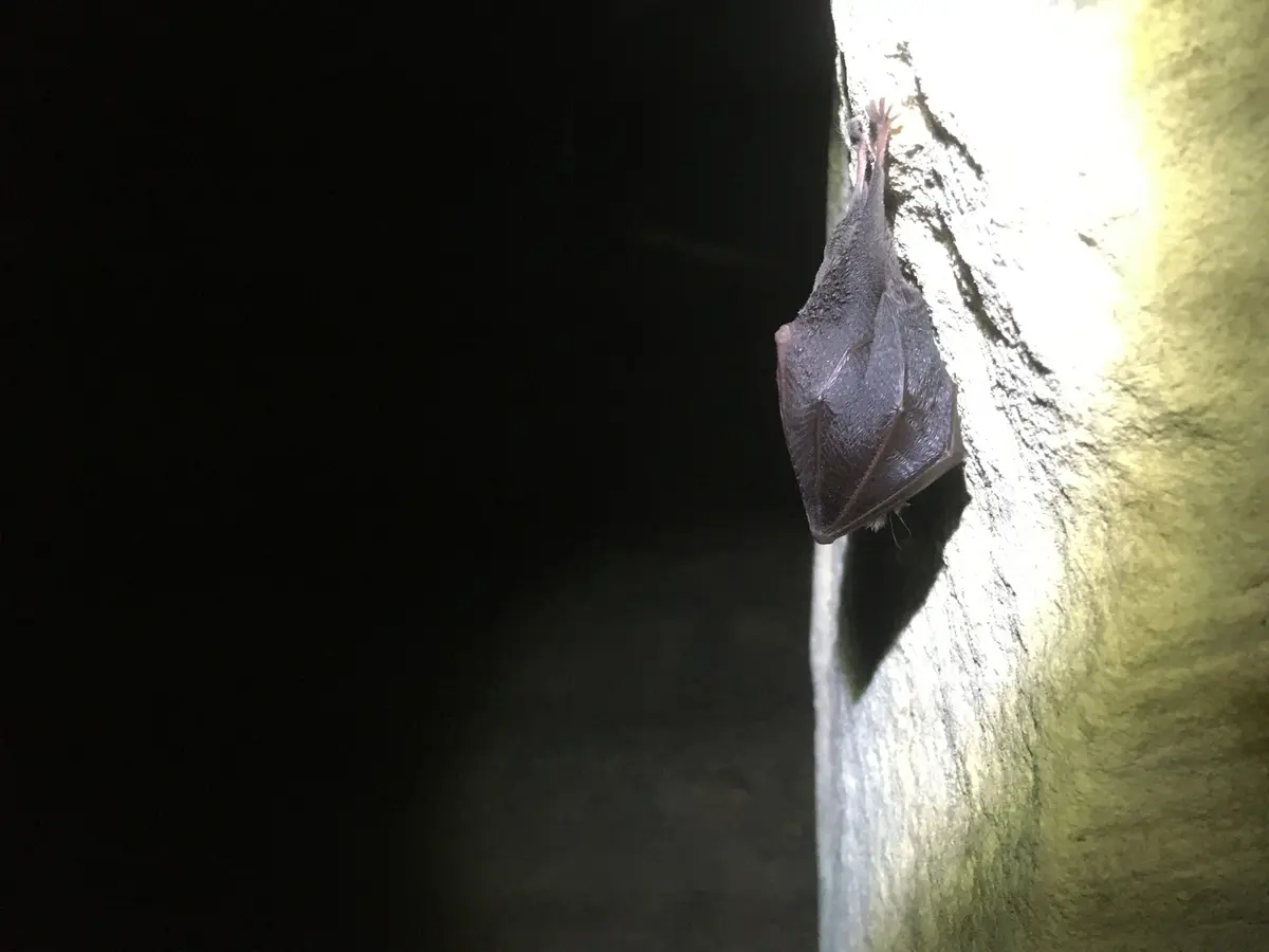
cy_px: 476
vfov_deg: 48.2
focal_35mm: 29
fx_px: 1063
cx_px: 634
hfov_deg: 61.7
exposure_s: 1/25
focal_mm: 4.15
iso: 250
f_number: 2.2
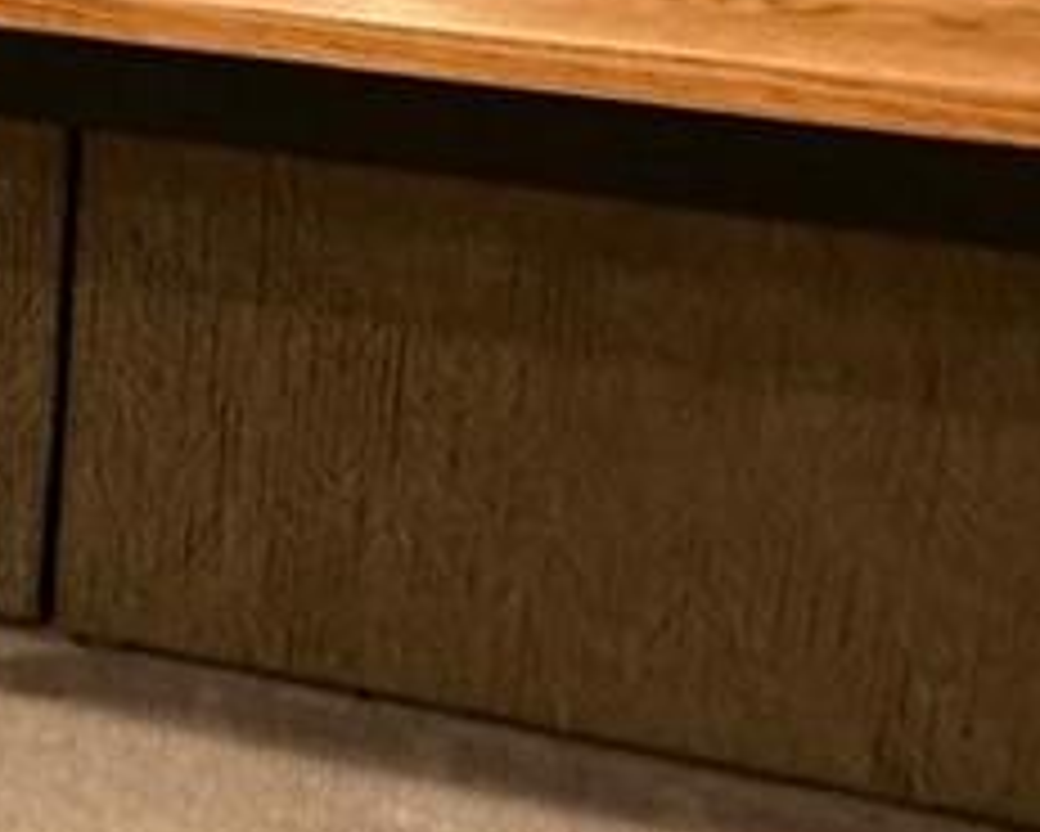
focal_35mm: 85
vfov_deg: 17.4
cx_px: -788
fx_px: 2617
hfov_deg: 18.2
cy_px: -92
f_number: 2.2
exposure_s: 1/60
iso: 320
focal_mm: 2.22
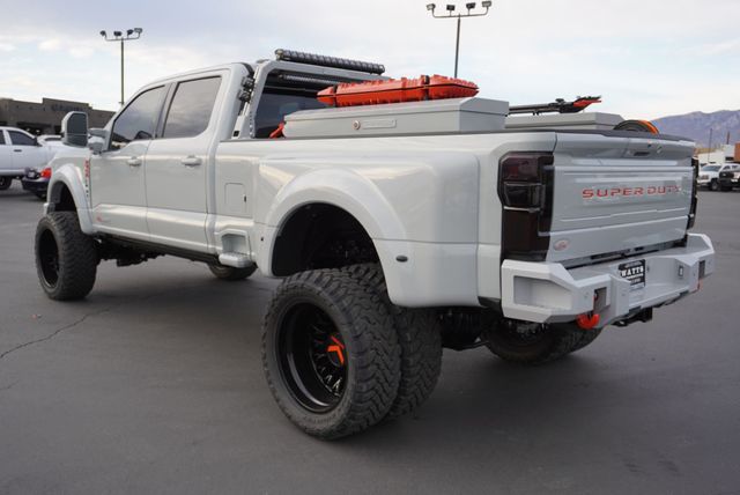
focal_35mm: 33
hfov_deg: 57.2
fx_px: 679
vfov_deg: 40.0
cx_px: 370
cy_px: 248
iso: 100
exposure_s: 1/80
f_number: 5
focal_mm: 22
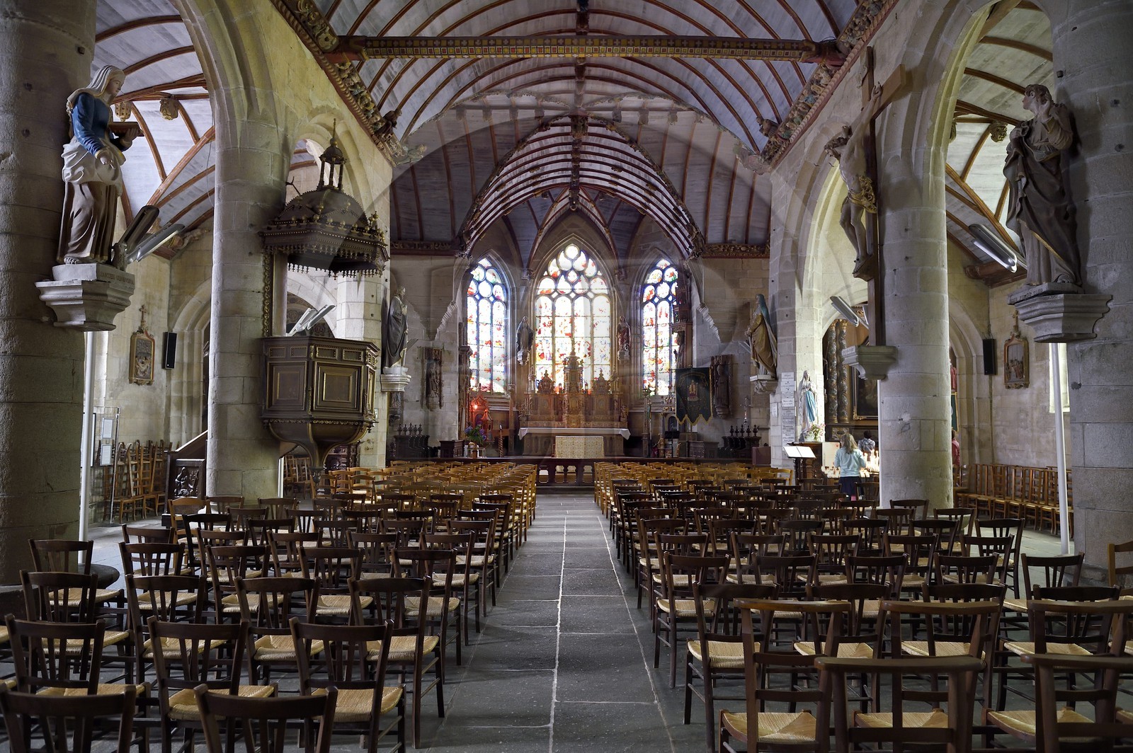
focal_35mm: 24
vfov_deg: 53.1
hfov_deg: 73.8
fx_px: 755
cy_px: 376
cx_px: 566
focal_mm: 24
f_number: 4.5
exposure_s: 1/50
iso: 1600
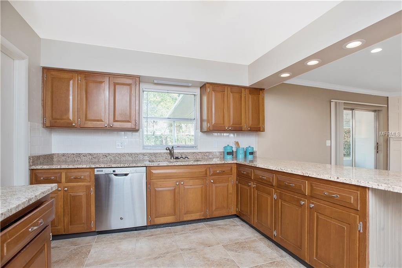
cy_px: 134
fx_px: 190
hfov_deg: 93.3
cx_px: 201
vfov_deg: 70.5
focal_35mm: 17
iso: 400
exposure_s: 1/80
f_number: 8
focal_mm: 17
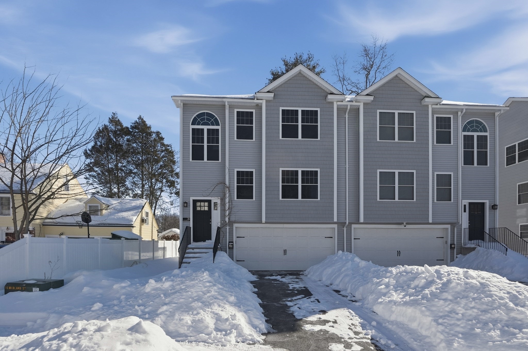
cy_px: 176
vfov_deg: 71.9
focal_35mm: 16
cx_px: 264
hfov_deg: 95.0
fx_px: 242
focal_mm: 11
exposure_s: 1/4000
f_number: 7.1
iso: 400
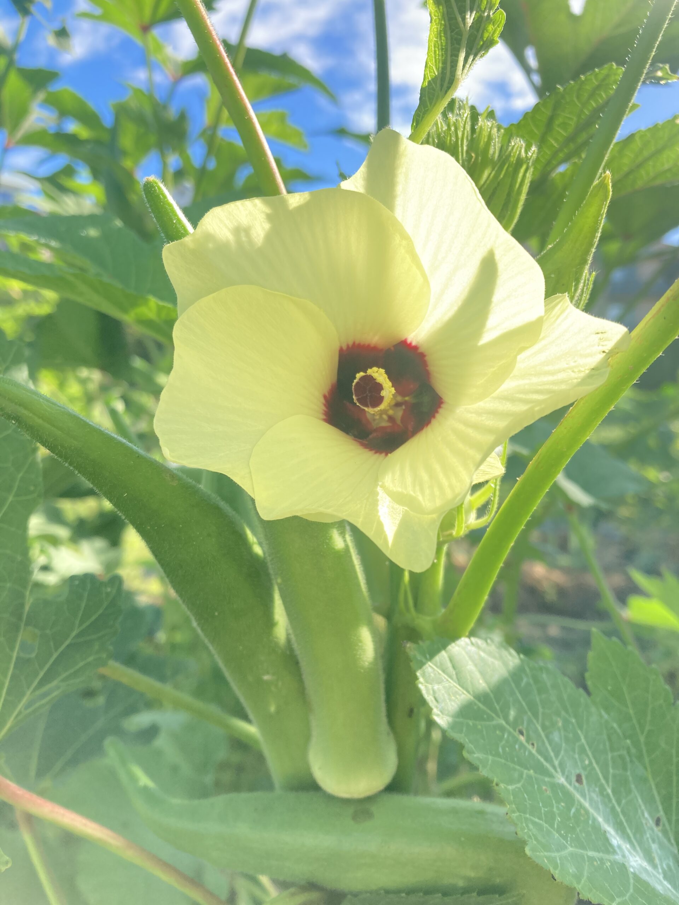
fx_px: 732
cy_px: 452
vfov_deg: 63.4
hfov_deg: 49.7
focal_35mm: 28
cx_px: 340
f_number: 1.8
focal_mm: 3.99
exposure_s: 1/716
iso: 20
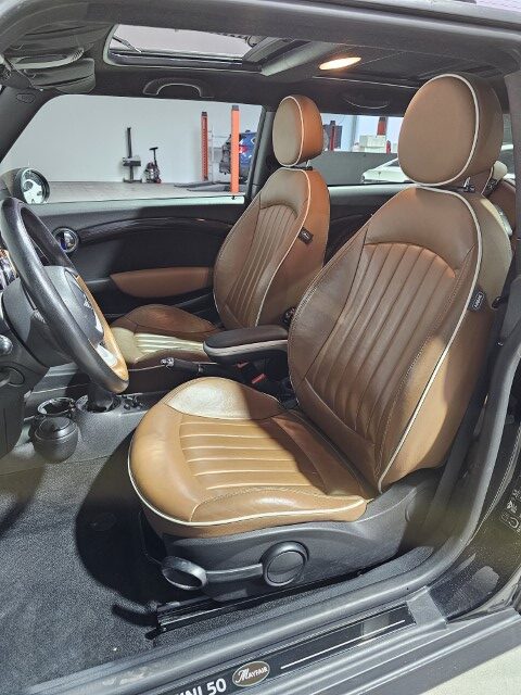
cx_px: 260
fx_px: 462
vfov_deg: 73.9
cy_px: 348
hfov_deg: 58.9
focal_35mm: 23
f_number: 1.7
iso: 800
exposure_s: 1/71
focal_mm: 6.3
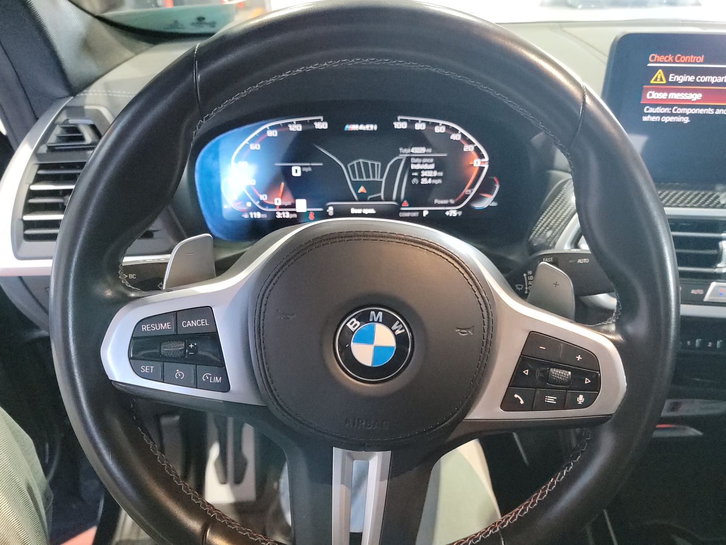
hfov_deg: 65.2
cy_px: 298
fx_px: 566
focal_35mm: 27
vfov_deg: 51.3
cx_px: 387
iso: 2803
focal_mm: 6.7
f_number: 1.8
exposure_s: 1/59
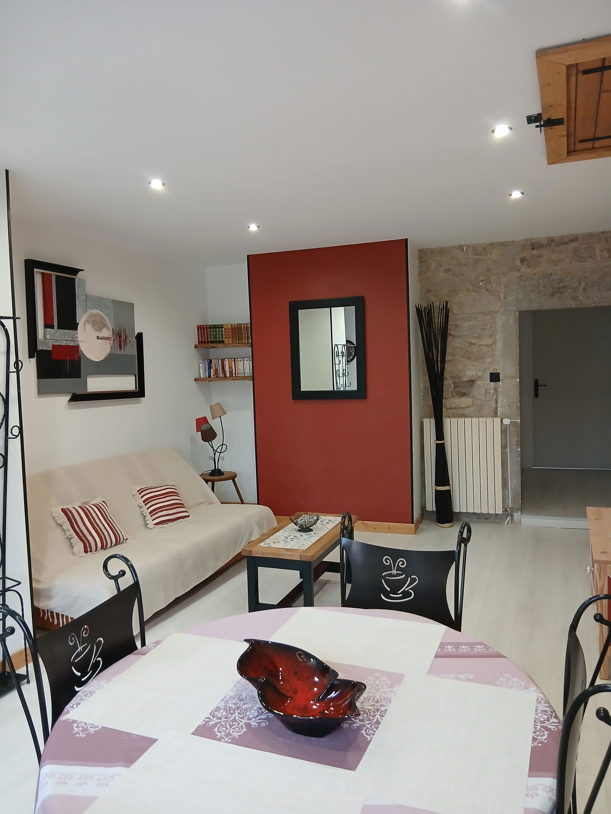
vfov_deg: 67.3
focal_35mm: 26
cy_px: 407
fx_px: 612
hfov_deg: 53.1
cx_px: 306
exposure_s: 1/50
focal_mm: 3.98
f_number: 1.8
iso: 200
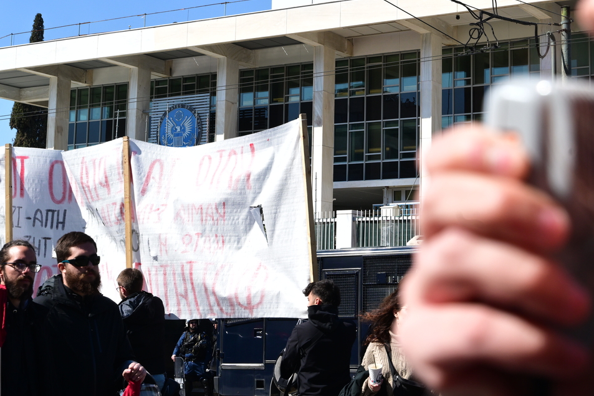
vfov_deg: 19.4
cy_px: 123
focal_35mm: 70
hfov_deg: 28.7
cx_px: 376
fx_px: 1155
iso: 640
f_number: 9
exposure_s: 1/1000
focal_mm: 48
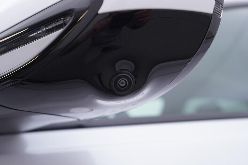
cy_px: 82
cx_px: 124
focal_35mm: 36
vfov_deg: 36.9
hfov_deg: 53.1
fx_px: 248
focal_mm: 24
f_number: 4
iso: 125
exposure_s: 1/80
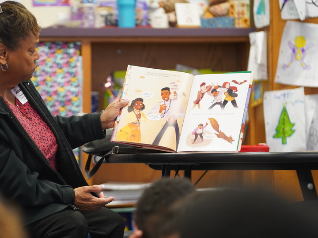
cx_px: 94
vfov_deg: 8.0
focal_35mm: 186
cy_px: 135
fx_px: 1709
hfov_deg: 10.6
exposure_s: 1/160
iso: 1600
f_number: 2.8
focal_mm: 136
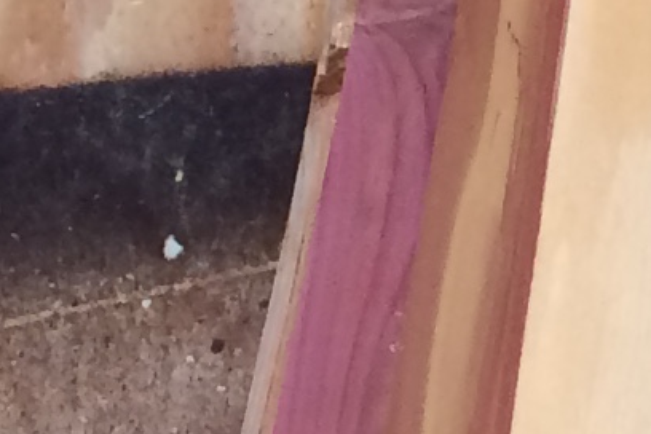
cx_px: 1567
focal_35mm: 241
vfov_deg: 5.7
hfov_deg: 7.9
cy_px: 319
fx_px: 4358
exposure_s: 1/30
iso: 80
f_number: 2.2
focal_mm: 4.15
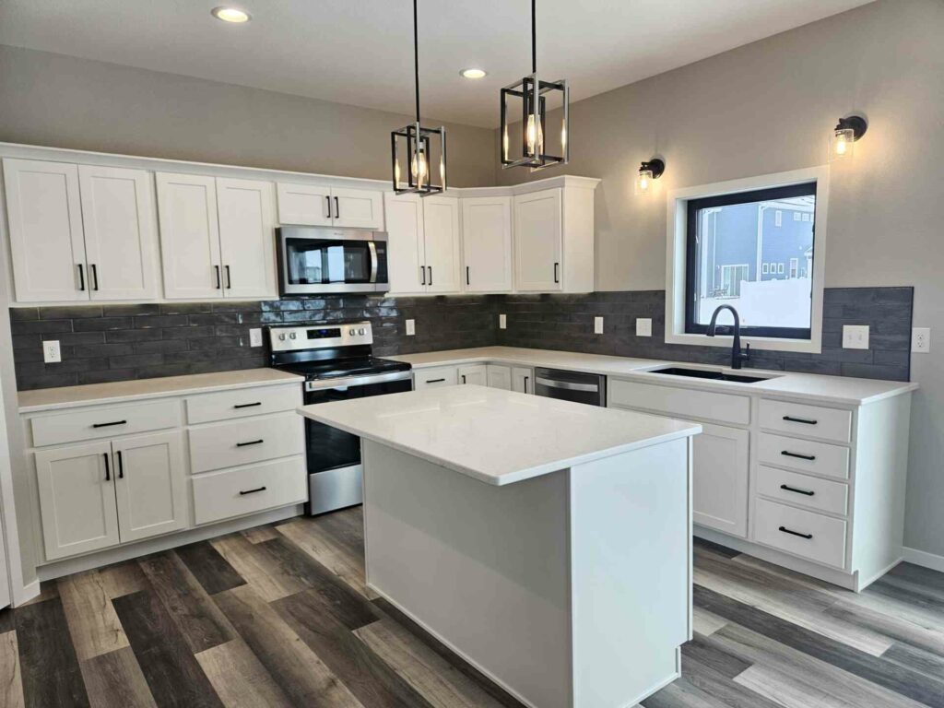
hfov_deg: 73.9
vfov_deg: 58.9
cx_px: 472
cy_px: 354
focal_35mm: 23
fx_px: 627
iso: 50
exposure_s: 1/120
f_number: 1.8
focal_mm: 5.4
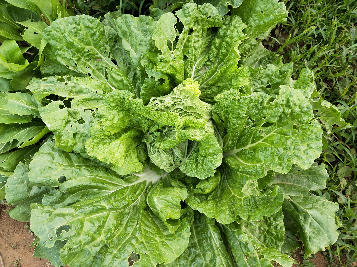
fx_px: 258
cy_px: 134
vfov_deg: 54.9
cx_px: 178
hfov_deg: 69.4
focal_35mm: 25
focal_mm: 4.27
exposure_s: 1/100
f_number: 1.7
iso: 41
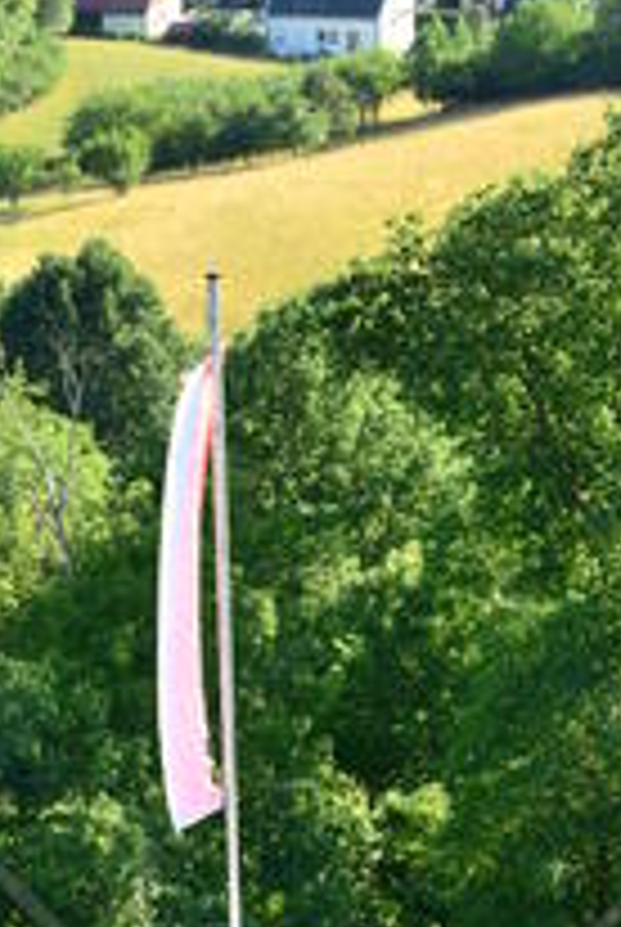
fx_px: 4564
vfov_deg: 11.3
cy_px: 1202
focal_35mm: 177
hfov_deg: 7.8
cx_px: 326
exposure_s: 1/50
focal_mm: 42
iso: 100
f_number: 9
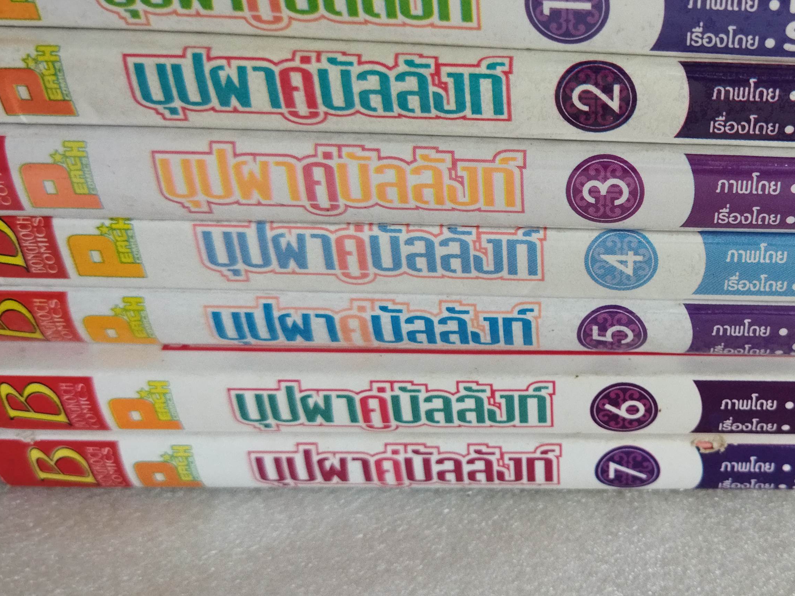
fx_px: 1079
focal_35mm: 47
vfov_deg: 30.9
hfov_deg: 38.9
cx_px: 634
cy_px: 308
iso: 197
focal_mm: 4.71
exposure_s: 1/50
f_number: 1.79
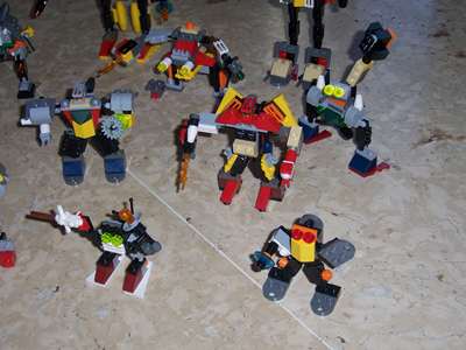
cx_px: 233
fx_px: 754
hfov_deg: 34.3
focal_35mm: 56
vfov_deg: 26.1
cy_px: 175
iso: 100
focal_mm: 9.6
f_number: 3.6
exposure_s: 1/80
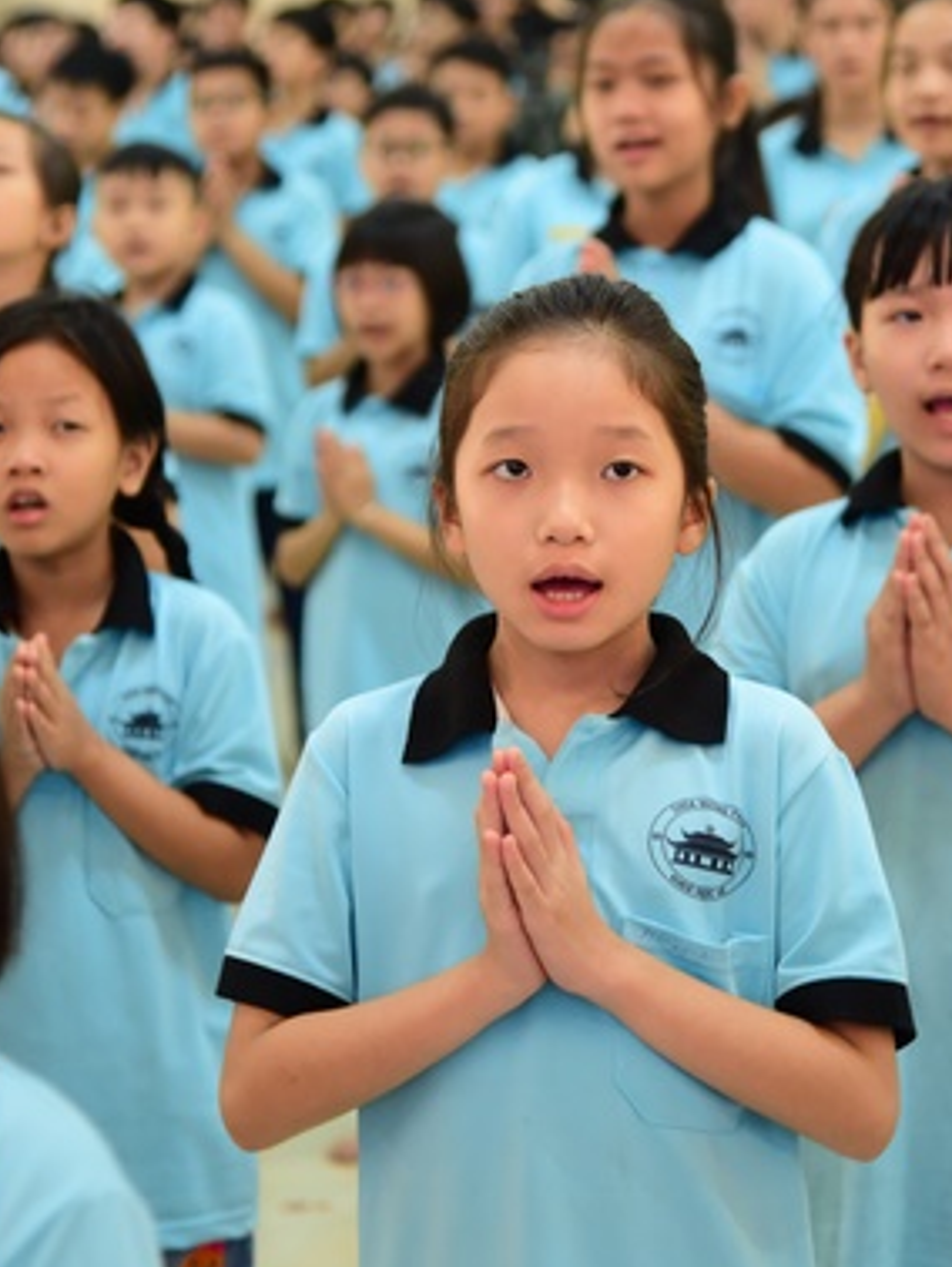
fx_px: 4725
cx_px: 523
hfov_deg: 11.5
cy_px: 382
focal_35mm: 129
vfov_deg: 15.2
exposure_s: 1/60
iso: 2000
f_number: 4
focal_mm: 78
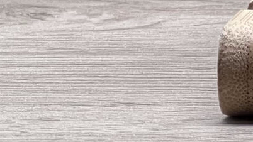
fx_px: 3582
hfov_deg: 4.0
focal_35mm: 534
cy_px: -315
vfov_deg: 2.2
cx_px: 334
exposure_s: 1/100
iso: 64
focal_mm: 9
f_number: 2.8
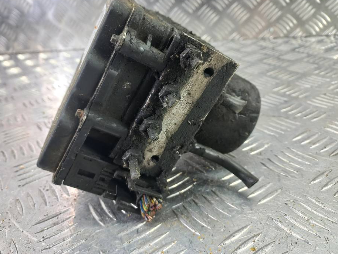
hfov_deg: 63.4
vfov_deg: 49.7
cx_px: 158
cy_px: 114
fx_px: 273
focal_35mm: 28
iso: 200
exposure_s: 1/50
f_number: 1.8
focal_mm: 4.6
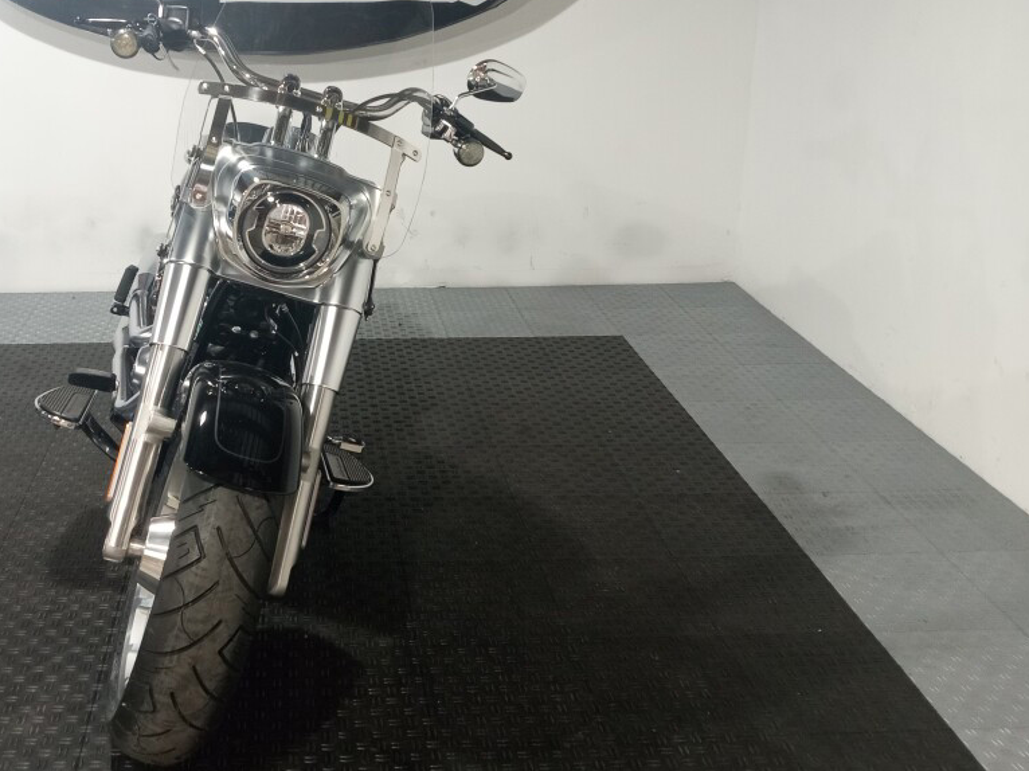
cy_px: 281
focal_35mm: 39
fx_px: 1159
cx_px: 322
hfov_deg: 46.9
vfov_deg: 36.5
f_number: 2.2
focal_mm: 3.71
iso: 369
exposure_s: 1/40
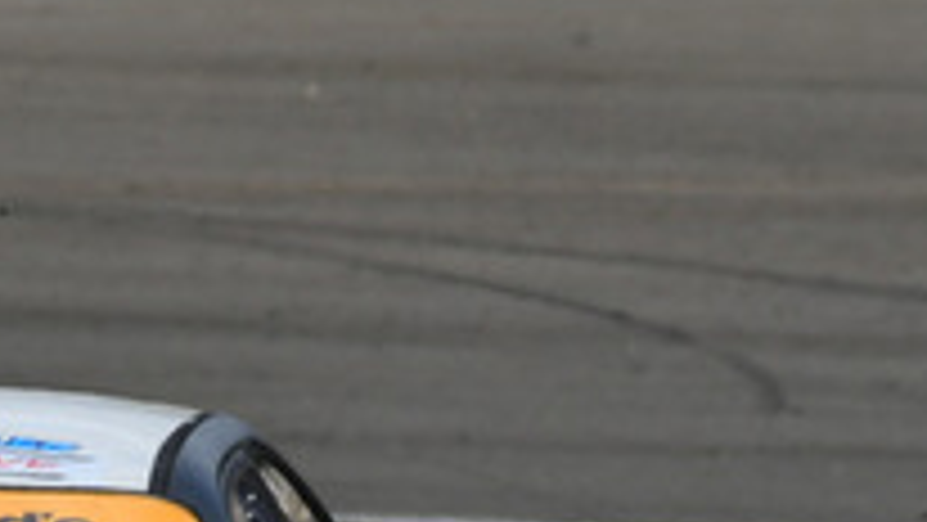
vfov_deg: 0.4
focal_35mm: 2928
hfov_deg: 0.7
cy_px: 670
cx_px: -194
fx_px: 71990
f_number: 10
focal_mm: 480
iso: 200
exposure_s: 1/640
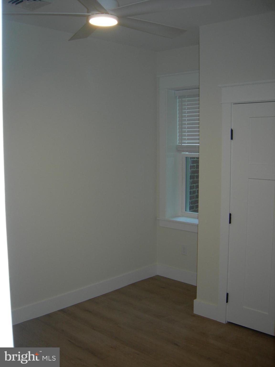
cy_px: 184
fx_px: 381
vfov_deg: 51.4
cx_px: 138
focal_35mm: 36
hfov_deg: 39.7
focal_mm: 7.5
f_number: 2.7
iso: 64
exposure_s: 1/60.1
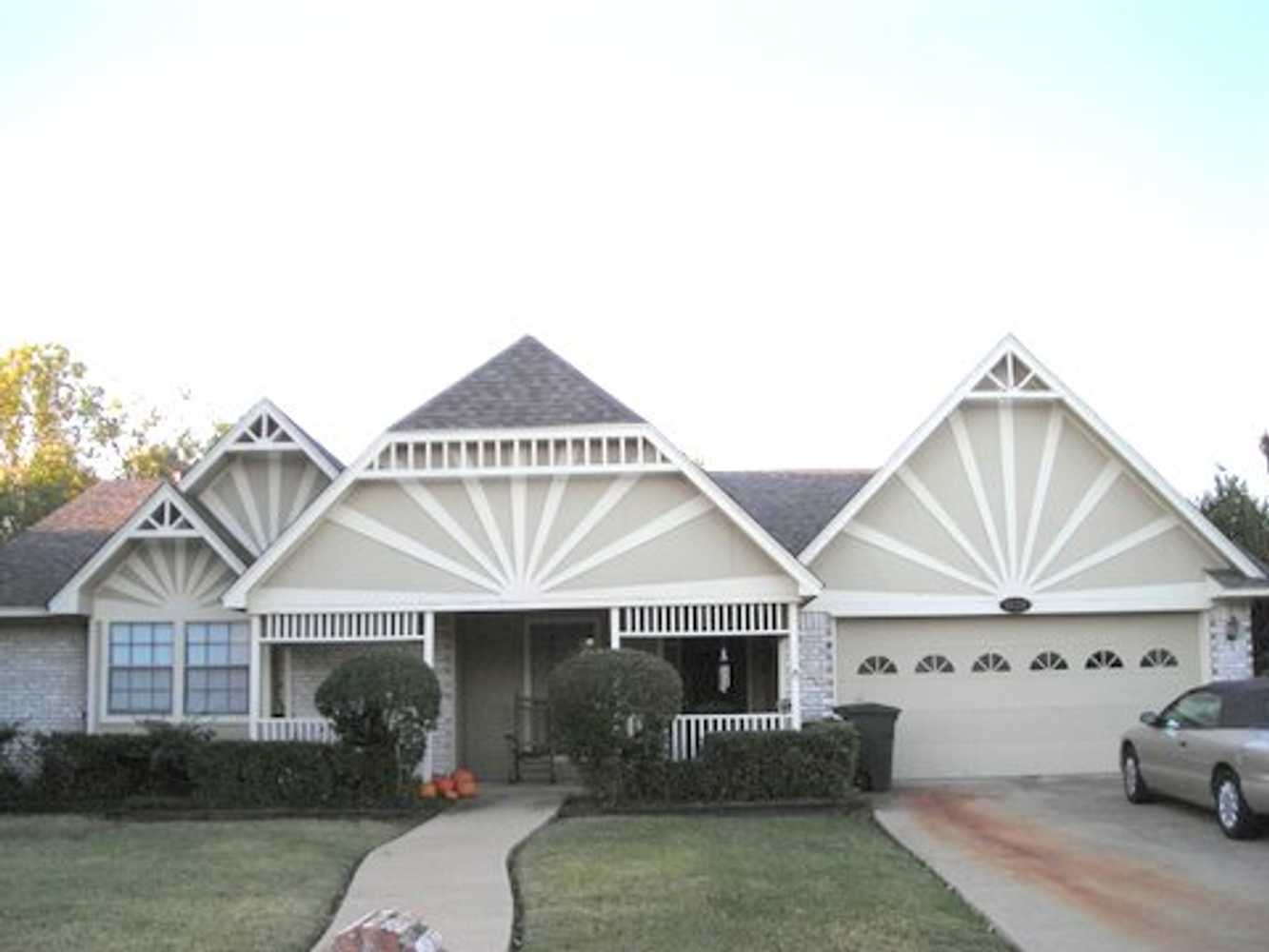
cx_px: 634
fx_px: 1393
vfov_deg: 37.7
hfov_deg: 49.0
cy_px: 476
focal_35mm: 38
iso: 50
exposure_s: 1/124
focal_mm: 6.3
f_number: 3.2
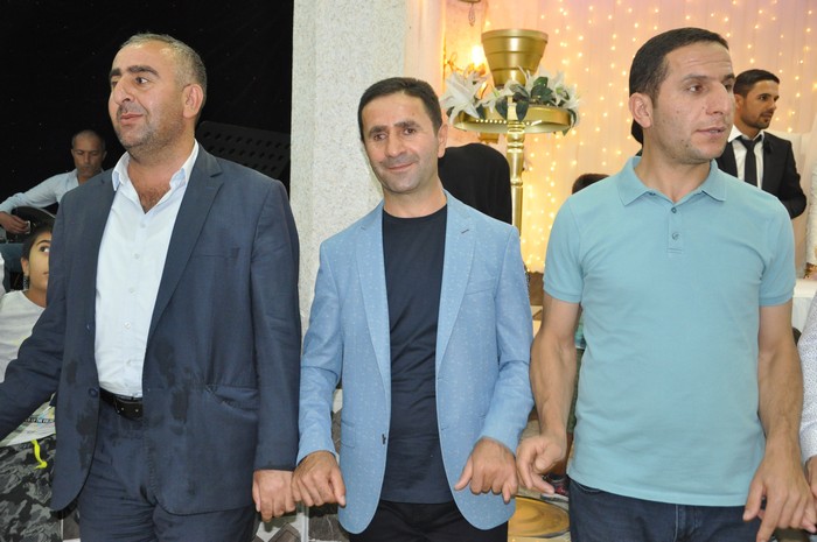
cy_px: 271
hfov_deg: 46.4
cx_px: 408
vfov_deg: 31.8
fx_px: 952
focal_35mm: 42
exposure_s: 1/60
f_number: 4.5
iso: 1250
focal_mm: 28
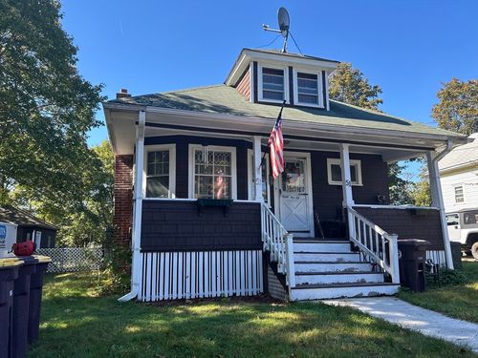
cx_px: 239
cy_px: 179
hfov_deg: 67.3
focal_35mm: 26
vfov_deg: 53.1
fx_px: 359
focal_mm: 5.7
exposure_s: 1/873
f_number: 1.5
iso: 50
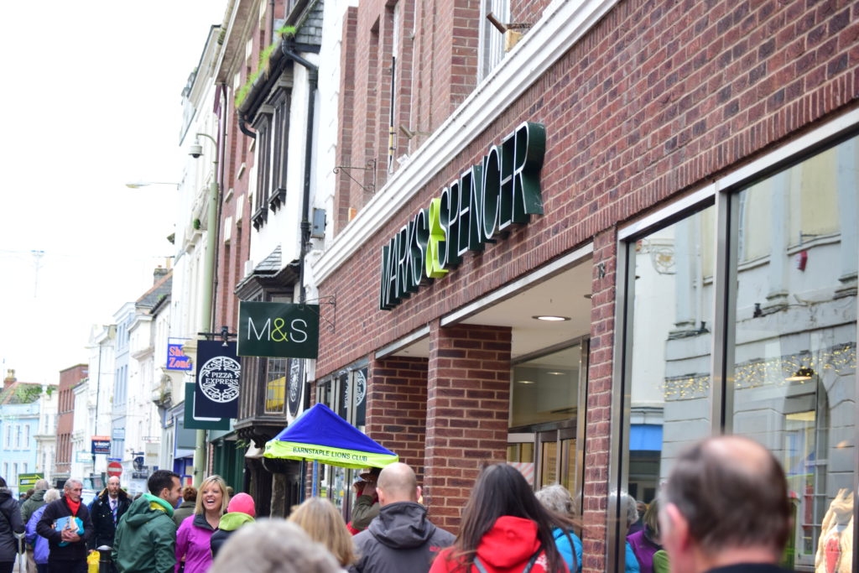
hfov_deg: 24.6
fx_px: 1969
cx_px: 430
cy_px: 286
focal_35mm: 82
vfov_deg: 16.6
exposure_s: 1/100
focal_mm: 55
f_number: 4
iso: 500
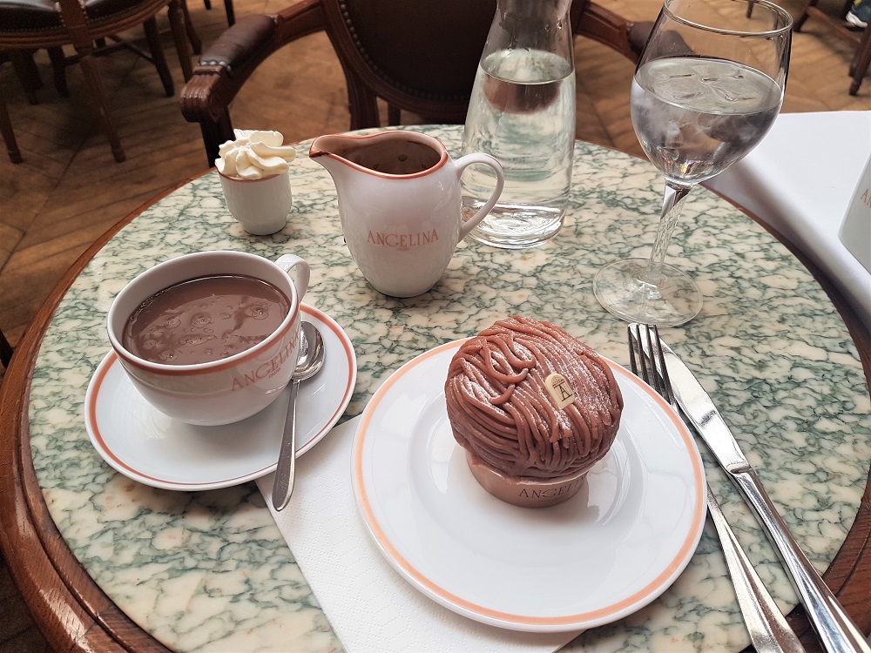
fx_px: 654
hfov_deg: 67.3
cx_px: 436
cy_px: 326
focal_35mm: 26
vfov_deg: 53.1
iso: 40
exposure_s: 1/50
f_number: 1.7
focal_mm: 4.2
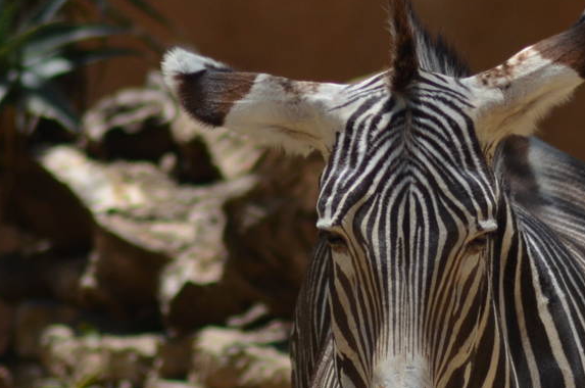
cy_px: 306
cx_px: 788
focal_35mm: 1256
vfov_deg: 1.1
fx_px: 20376
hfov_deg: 1.6
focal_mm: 300
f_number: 5.6
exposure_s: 1/2000
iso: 400
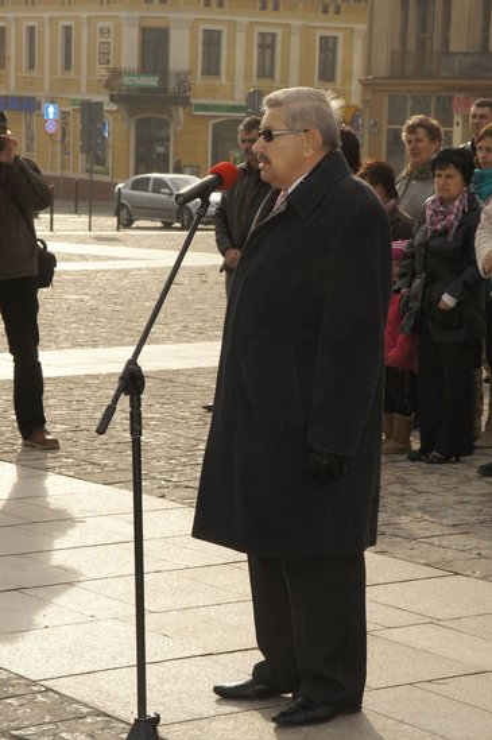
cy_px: 370
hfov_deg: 13.0
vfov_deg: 19.5
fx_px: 2156
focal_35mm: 105
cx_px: 246
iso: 400
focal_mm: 70
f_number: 16
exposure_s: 1/160
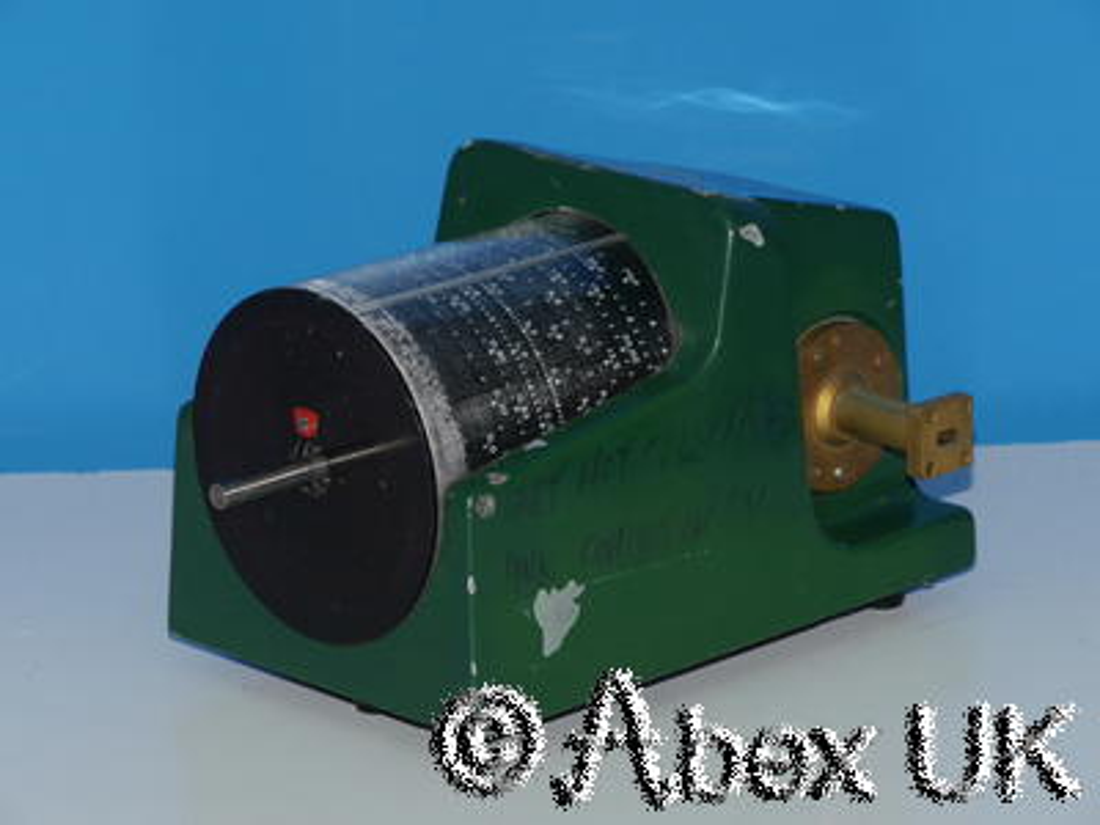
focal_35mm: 184
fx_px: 5847
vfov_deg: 8.1
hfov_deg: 10.7
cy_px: 412
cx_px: 550
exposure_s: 1/60
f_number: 11
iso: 400
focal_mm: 92
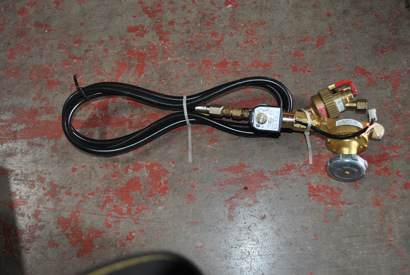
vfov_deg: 37.0
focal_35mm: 36
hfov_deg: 53.1
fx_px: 411
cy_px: 138
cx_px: 205
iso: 200
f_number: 4
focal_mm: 24
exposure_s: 1/60
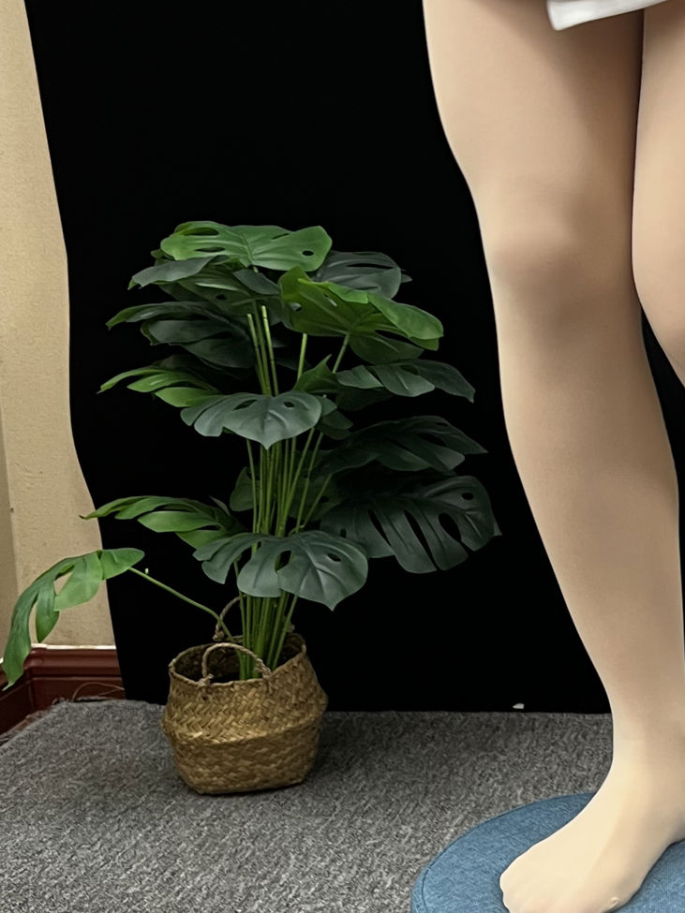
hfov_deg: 21.7
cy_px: 375
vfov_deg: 30.2
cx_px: 761
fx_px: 1689
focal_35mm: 64
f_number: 1.5
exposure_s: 1/76
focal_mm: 5.7
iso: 125
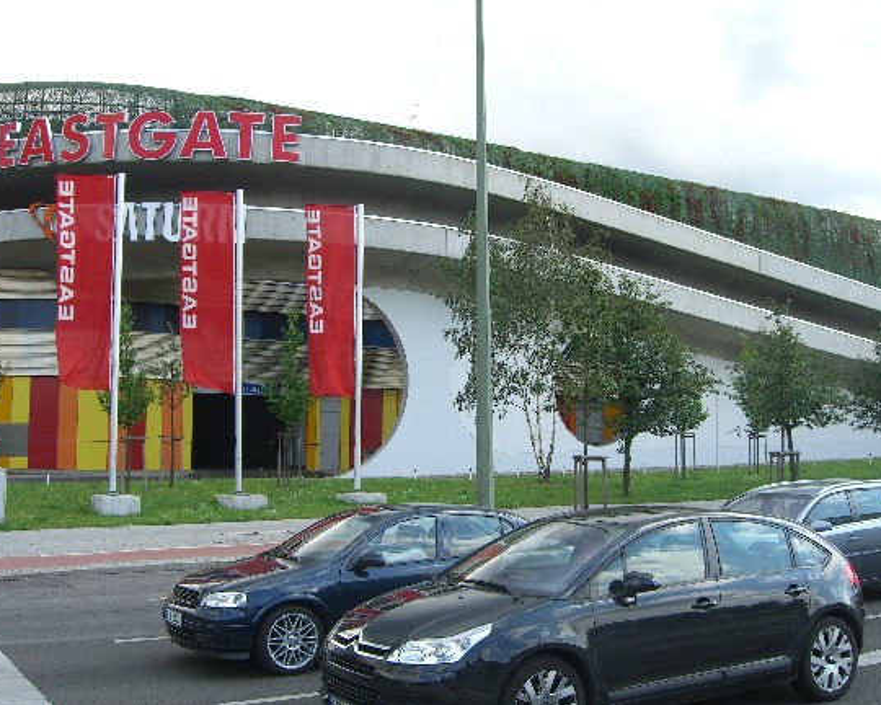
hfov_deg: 45.8
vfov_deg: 37.3
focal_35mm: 40
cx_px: 438
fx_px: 1043
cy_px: 352
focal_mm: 7.9
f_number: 4
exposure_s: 1/200
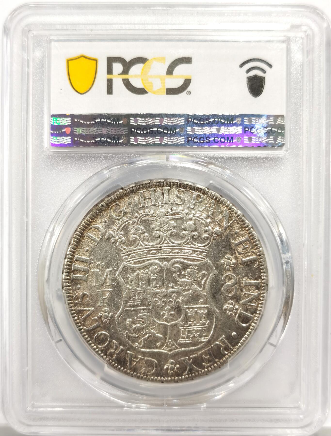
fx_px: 684
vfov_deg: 35.4
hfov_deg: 27.2
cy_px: 218
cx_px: 166
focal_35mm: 54
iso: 160
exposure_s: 1/100
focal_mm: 5.56
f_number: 16
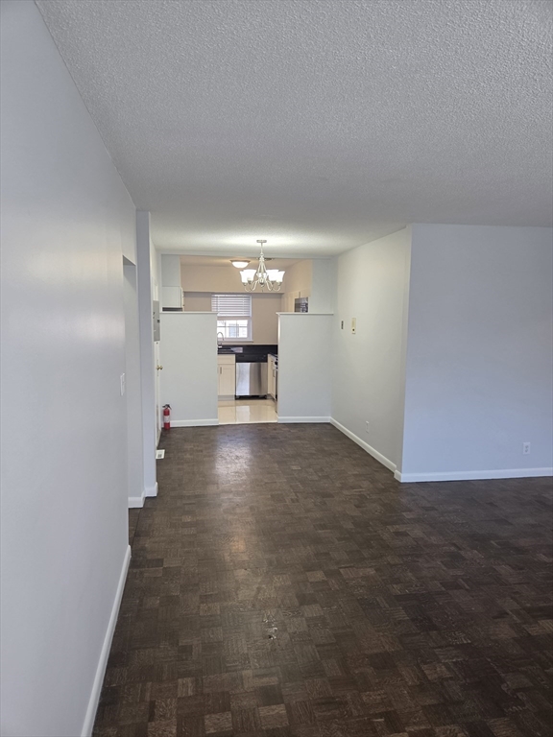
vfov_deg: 73.9
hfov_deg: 58.9
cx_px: 276
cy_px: 368
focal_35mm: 23
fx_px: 490
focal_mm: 5.4
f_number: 1.8
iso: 125
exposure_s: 1/120
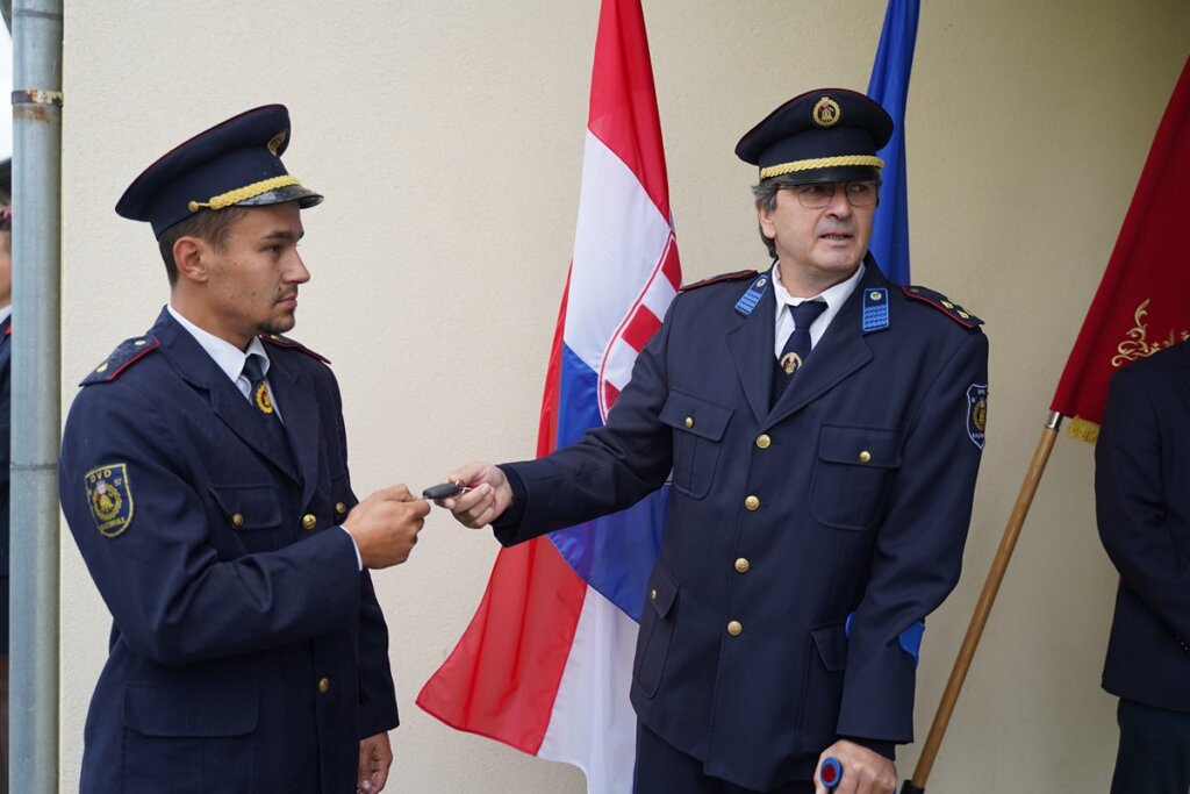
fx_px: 1322
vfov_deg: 33.4
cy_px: 397
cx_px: 595
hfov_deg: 48.5
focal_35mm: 40
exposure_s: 1/320
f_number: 2.8
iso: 250
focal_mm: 40
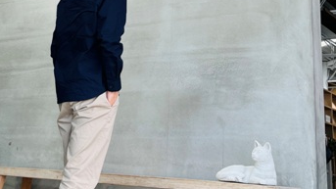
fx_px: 588
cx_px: 120
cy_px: -21
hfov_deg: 31.7
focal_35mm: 66
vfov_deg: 17.6
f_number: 1.5
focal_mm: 5.7
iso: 50
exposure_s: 1/408
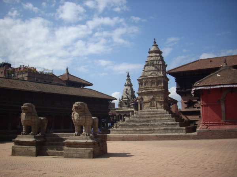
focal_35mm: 37
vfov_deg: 38.7
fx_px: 253
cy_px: 88
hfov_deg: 50.1
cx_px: 118
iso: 64
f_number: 5.6
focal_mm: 6.2
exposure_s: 1/459
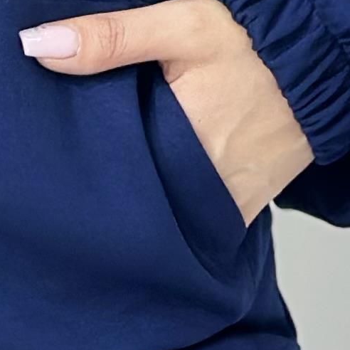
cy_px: -634
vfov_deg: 4.8
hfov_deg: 5.0
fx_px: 3981
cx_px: -236
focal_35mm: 348
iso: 64
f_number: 1.78
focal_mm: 6.86
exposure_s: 1/100
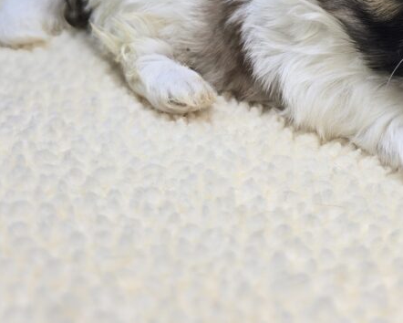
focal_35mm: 52
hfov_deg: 35.4
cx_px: 290
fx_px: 620
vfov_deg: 27.7
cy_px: 9
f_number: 1.7
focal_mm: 6.3
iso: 25
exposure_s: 1/70
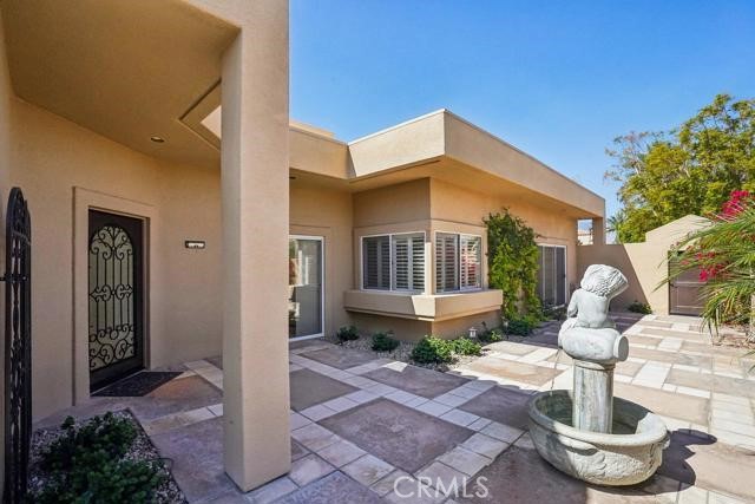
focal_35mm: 16
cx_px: 378
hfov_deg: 96.7
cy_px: 252
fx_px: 336
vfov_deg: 73.8
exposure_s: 1/1500
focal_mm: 16
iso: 3200
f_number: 16
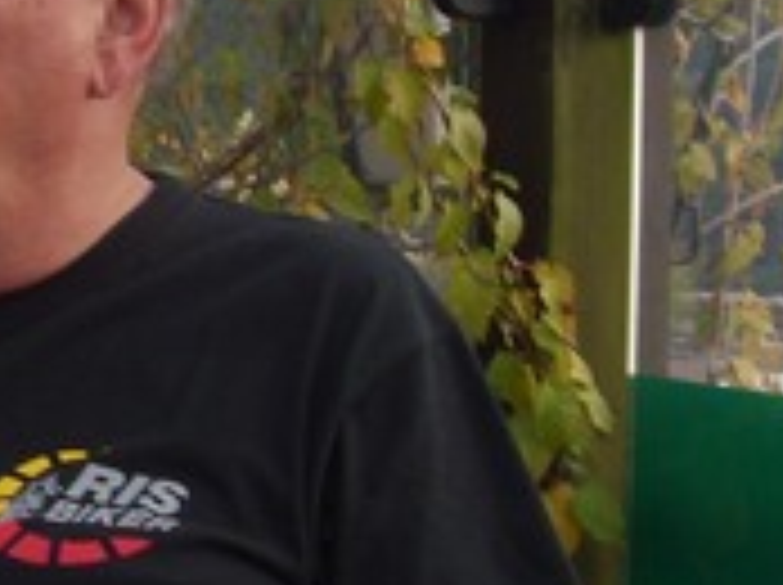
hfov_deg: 11.4
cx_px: -495
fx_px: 3705
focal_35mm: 164
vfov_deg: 9.0
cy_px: 328
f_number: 2.8
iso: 50
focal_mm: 6.3
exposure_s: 1/209
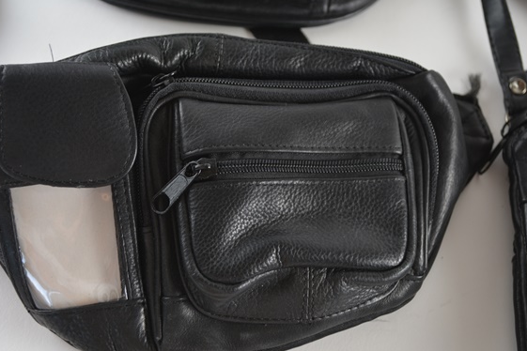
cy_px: 180
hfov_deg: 32.9
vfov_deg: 22.3
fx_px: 893
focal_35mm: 61
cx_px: 259
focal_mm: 38
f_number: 5
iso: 400
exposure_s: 1/60
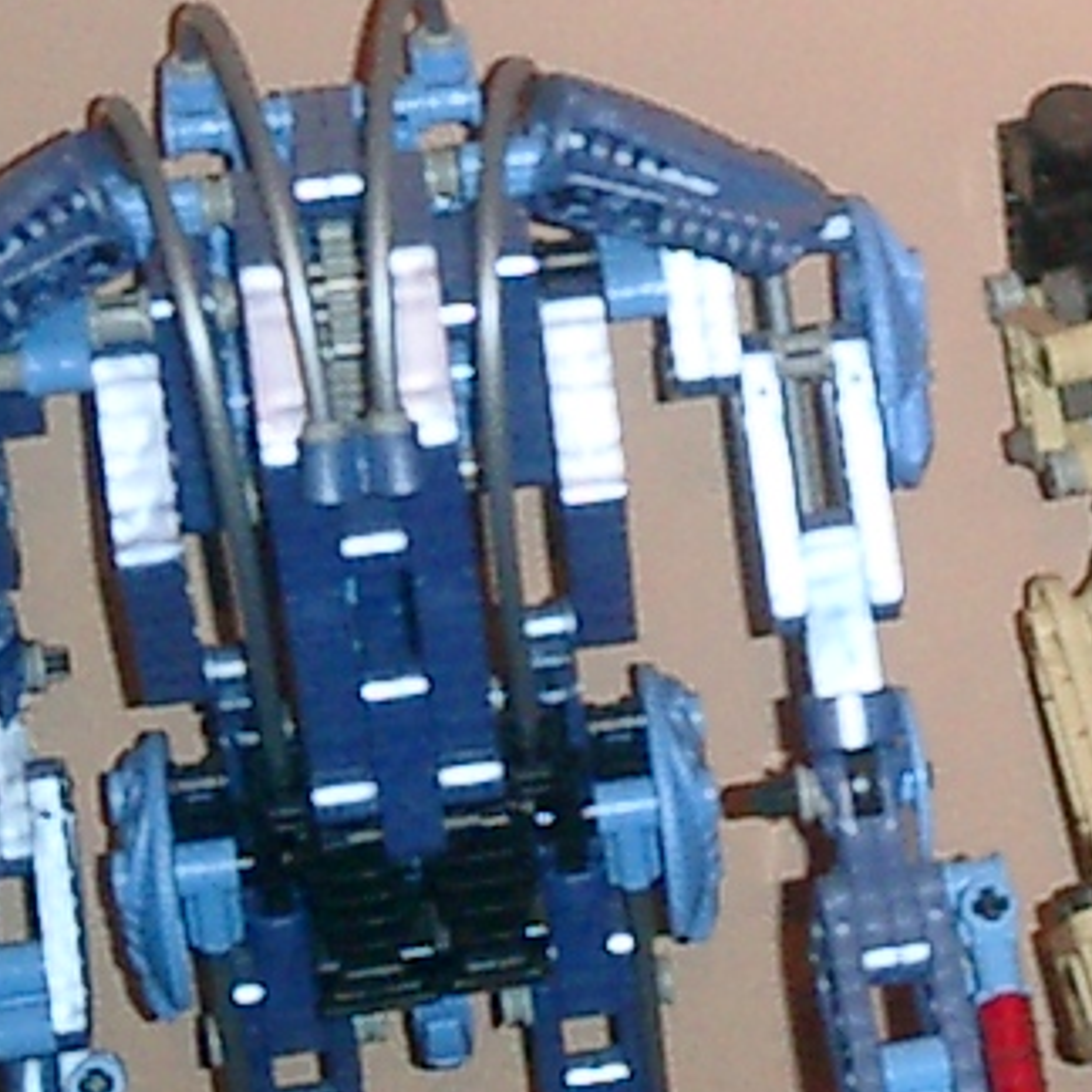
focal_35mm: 157
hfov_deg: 10.5
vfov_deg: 11.1
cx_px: 1955
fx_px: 5603
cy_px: 121
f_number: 3.2
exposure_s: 1/30
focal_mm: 7.5
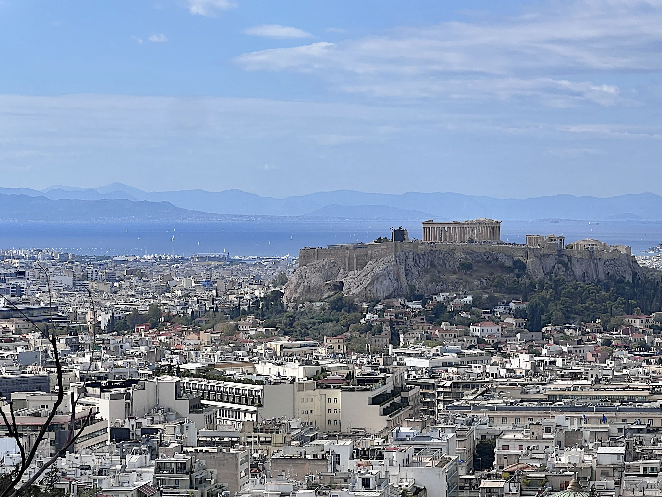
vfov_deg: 12.5
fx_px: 2257
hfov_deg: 16.7
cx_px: 393
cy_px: 339
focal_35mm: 118
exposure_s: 1/1193
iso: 32
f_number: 2.8
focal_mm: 9
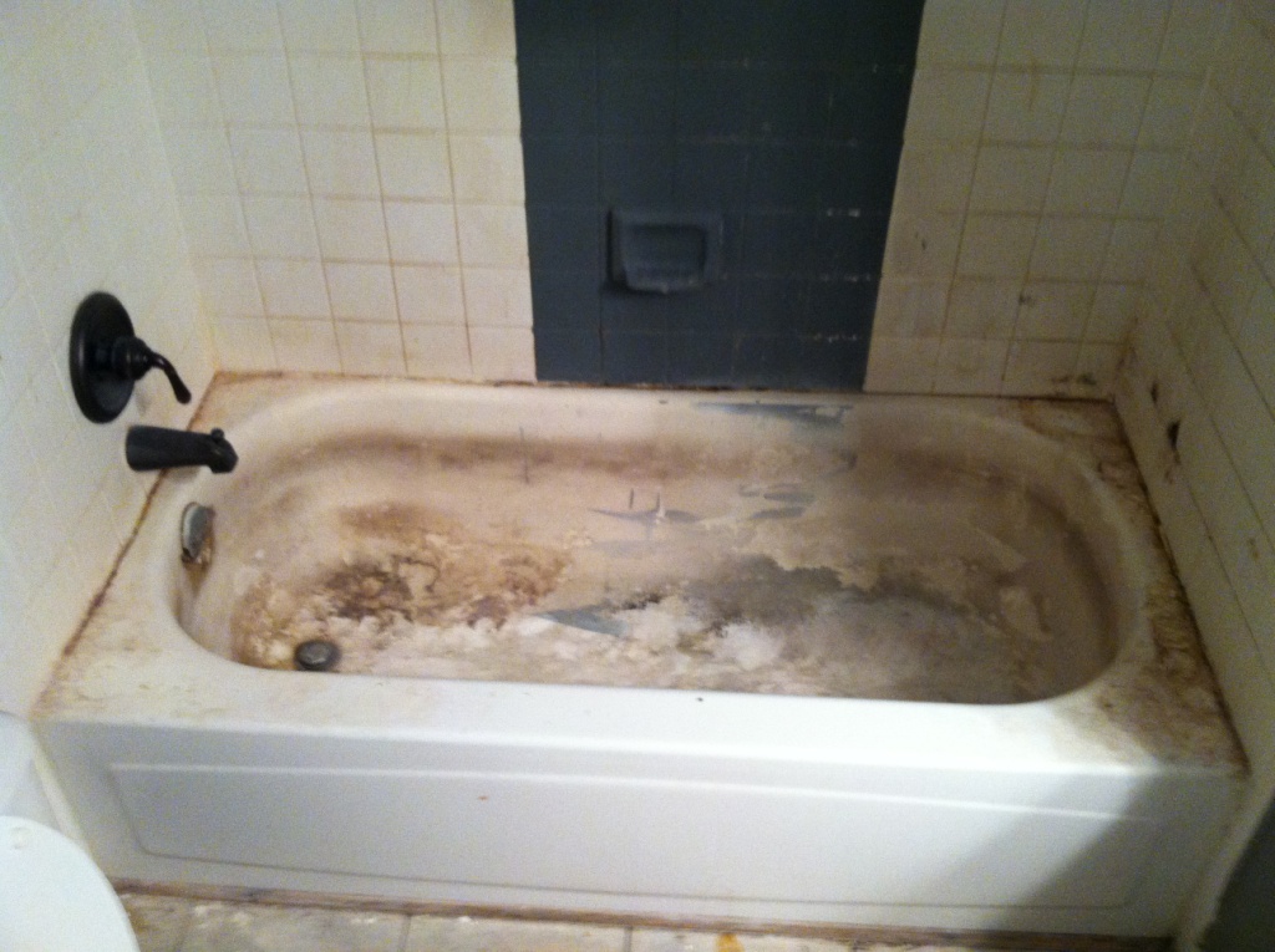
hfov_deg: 52.7
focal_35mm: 35
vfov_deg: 40.6
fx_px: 1287
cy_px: 476
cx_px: 638
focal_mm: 3.85
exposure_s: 1/15
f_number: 2.8
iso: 320
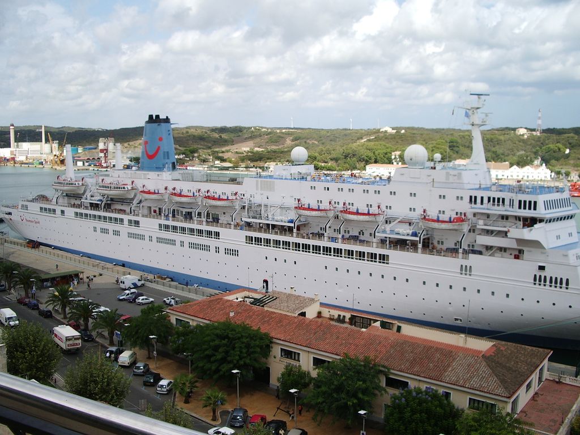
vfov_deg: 40.7
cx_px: 290
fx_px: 586
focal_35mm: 35
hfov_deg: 52.6
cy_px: 218
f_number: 4.3
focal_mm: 5.8
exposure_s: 1/400
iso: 50
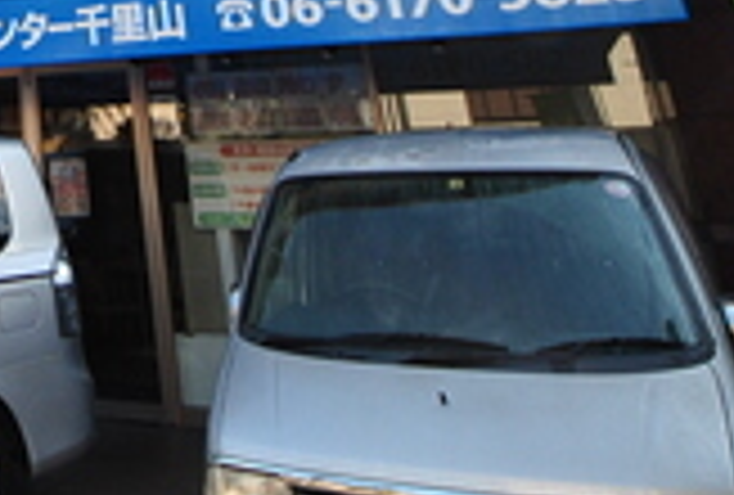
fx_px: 962
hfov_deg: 34.4
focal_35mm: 47
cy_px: -207
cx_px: -122
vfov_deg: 24.0
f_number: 9
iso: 200
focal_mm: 8
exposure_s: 1/100
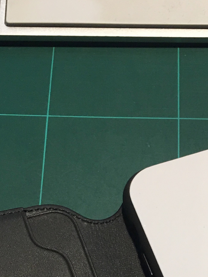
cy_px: 326
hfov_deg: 16.1
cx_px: 165
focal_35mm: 91
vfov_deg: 20.3
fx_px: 729
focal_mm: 4.15
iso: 50
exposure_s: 1/33
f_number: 2.2
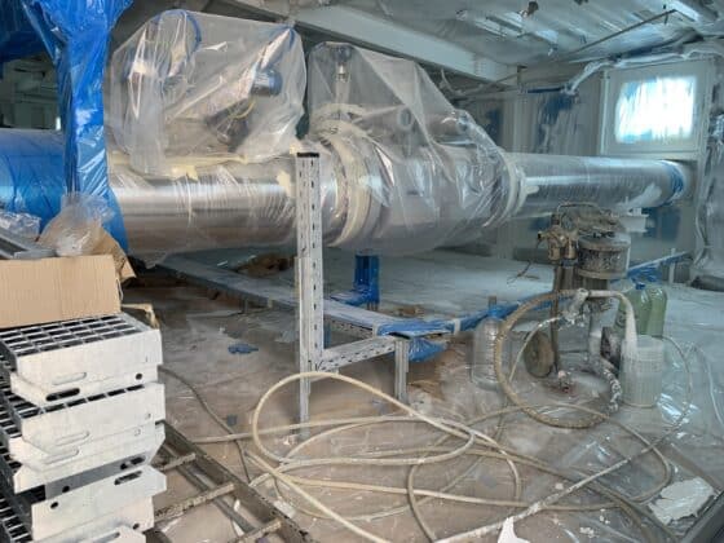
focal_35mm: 26
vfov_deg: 53.1
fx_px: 544
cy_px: 272
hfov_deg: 67.3
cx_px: 362
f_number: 1.8
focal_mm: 4.25
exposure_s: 1/122
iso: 40
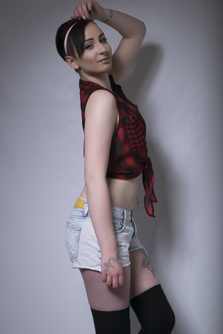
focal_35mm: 82
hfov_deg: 16.6
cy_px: 167
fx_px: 766
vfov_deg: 24.6
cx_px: 112
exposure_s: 1/200
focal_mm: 55
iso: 100
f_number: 7.1
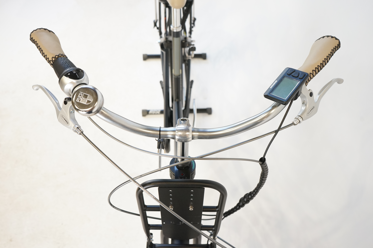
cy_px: 124
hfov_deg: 58.7
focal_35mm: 32
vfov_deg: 41.1
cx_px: 186
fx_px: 332
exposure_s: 1/200
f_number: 5.6
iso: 2500
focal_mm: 32
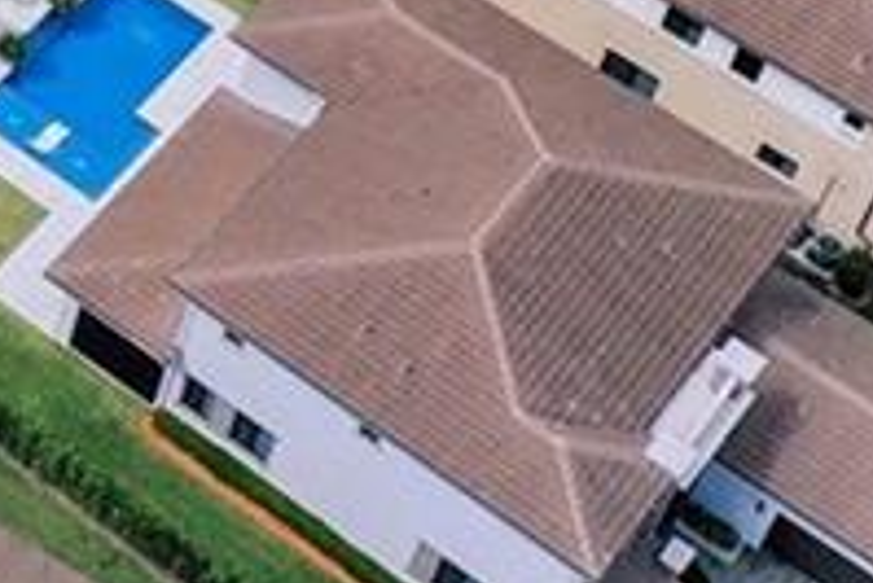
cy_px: -881
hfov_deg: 12.4
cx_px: -939
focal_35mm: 144
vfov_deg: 8.6
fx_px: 3494
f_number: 6.3
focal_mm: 10.26
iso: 100
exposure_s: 1/800
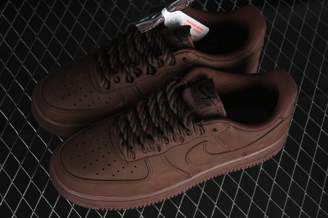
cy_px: 109
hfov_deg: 27.0
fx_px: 683
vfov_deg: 18.2
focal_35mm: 75
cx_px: 164
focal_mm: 50
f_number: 6.3
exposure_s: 1/50
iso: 160
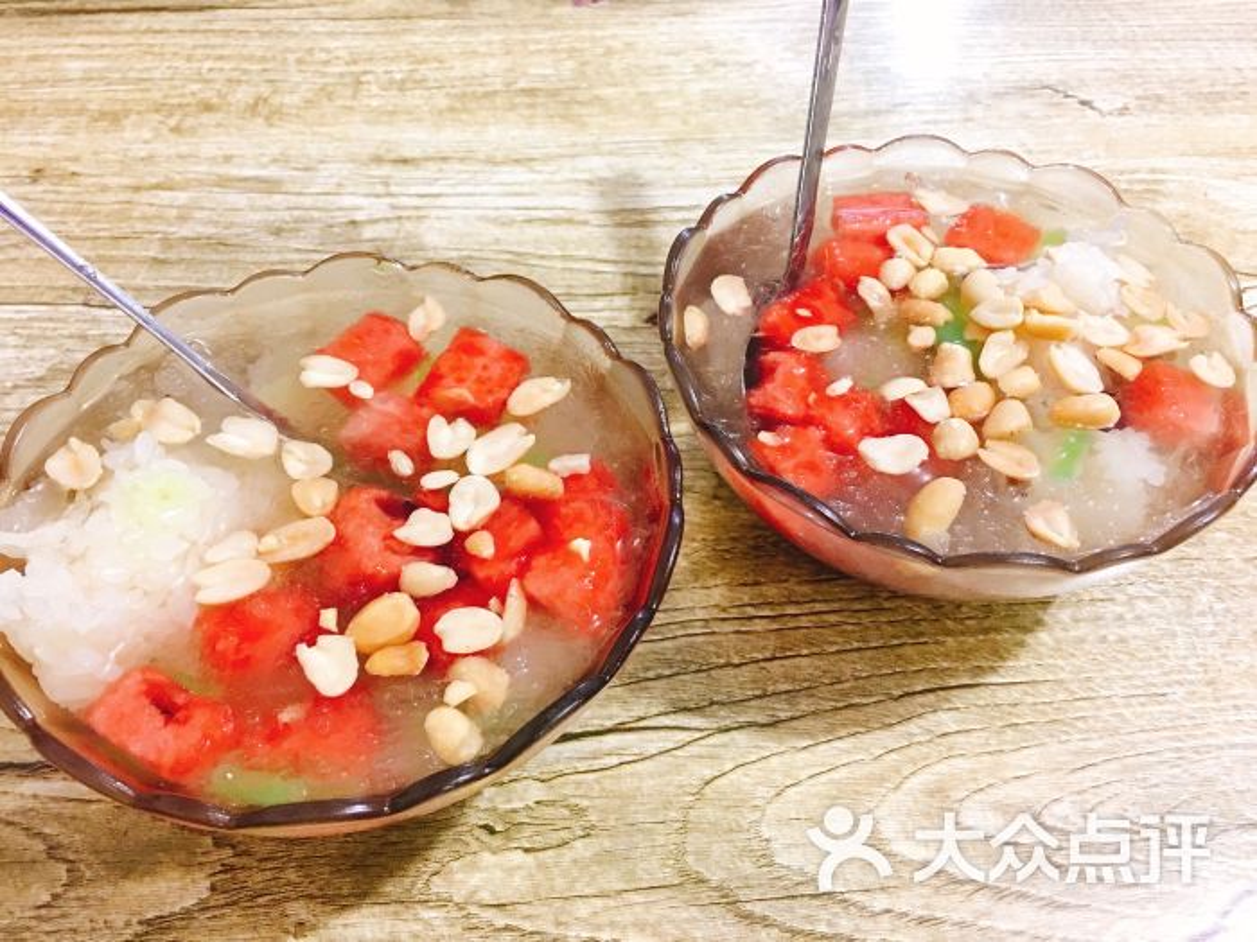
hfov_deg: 61.7
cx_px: 628
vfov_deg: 48.2
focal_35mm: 29
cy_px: 471
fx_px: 1053
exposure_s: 1/10
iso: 100
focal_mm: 4.15
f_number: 2.2
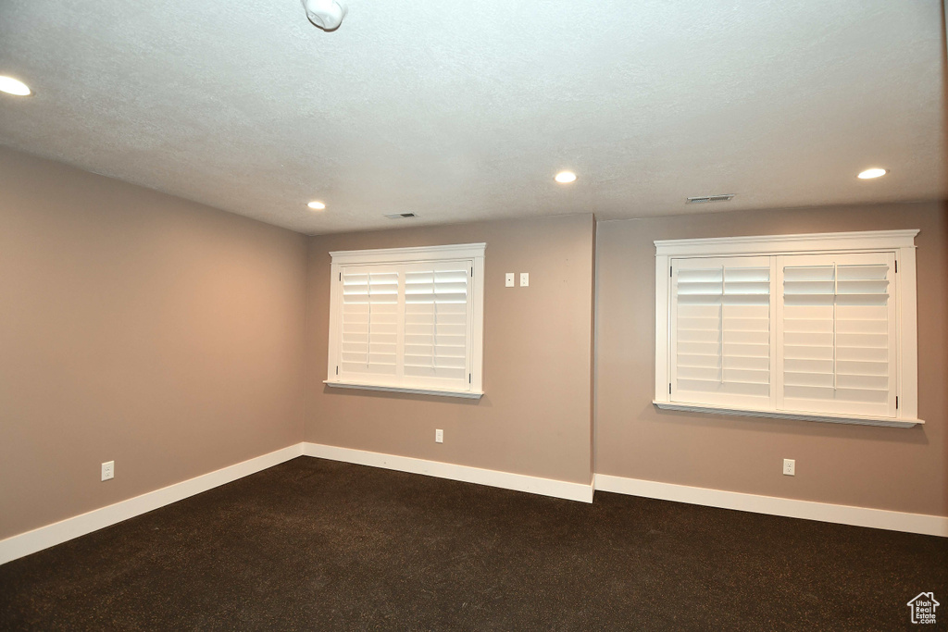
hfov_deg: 100.4
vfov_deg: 77.3
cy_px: 316
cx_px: 474
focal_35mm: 15
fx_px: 395
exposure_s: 1/60
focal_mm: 10
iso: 1000
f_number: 4
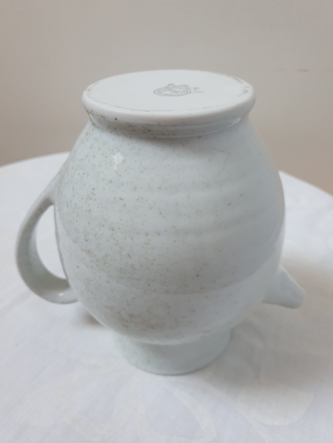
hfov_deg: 53.1
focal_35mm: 26
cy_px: 222
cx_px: 166
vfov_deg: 67.3
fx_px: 333
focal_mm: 4.32
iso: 200
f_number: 1.5
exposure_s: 1/50
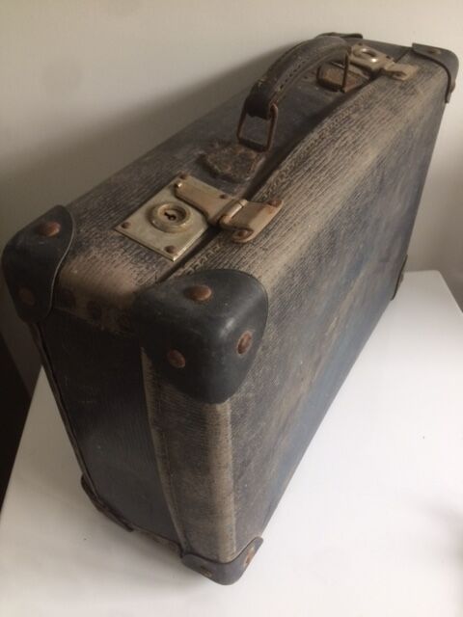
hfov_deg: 48.2
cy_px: 308
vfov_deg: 61.7
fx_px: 517
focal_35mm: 29
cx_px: 232
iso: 40
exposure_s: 1/33
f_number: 2.2
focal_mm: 4.15
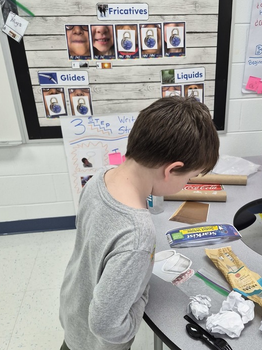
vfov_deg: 53.4
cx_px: 170
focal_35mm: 34
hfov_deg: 41.4
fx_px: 343
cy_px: 219
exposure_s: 1/120
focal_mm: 5.4
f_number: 1.8
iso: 320
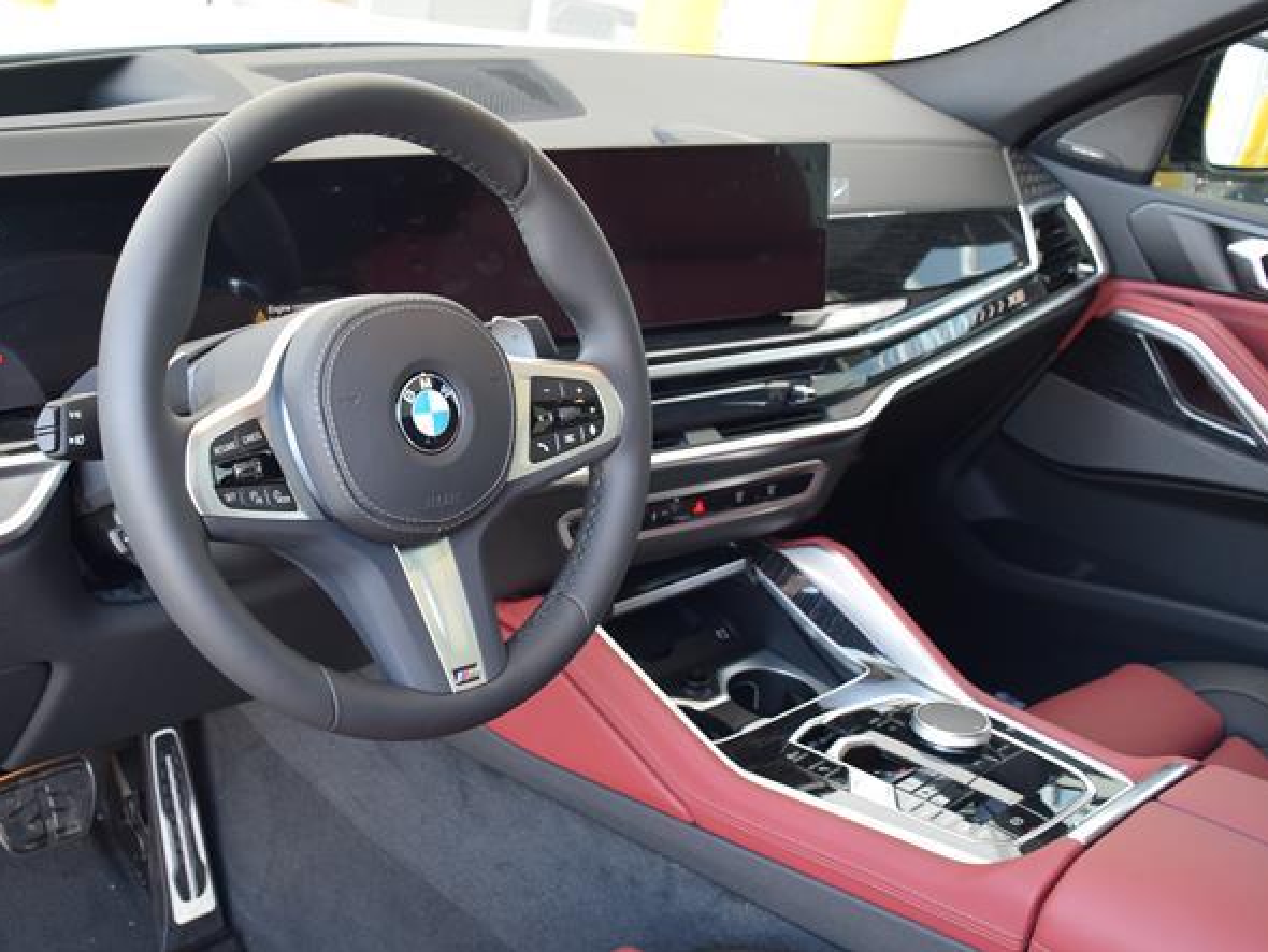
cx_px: 473
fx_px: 1576
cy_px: 495
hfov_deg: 43.5
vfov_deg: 33.6
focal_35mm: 43
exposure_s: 1/60
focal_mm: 22
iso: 640
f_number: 4
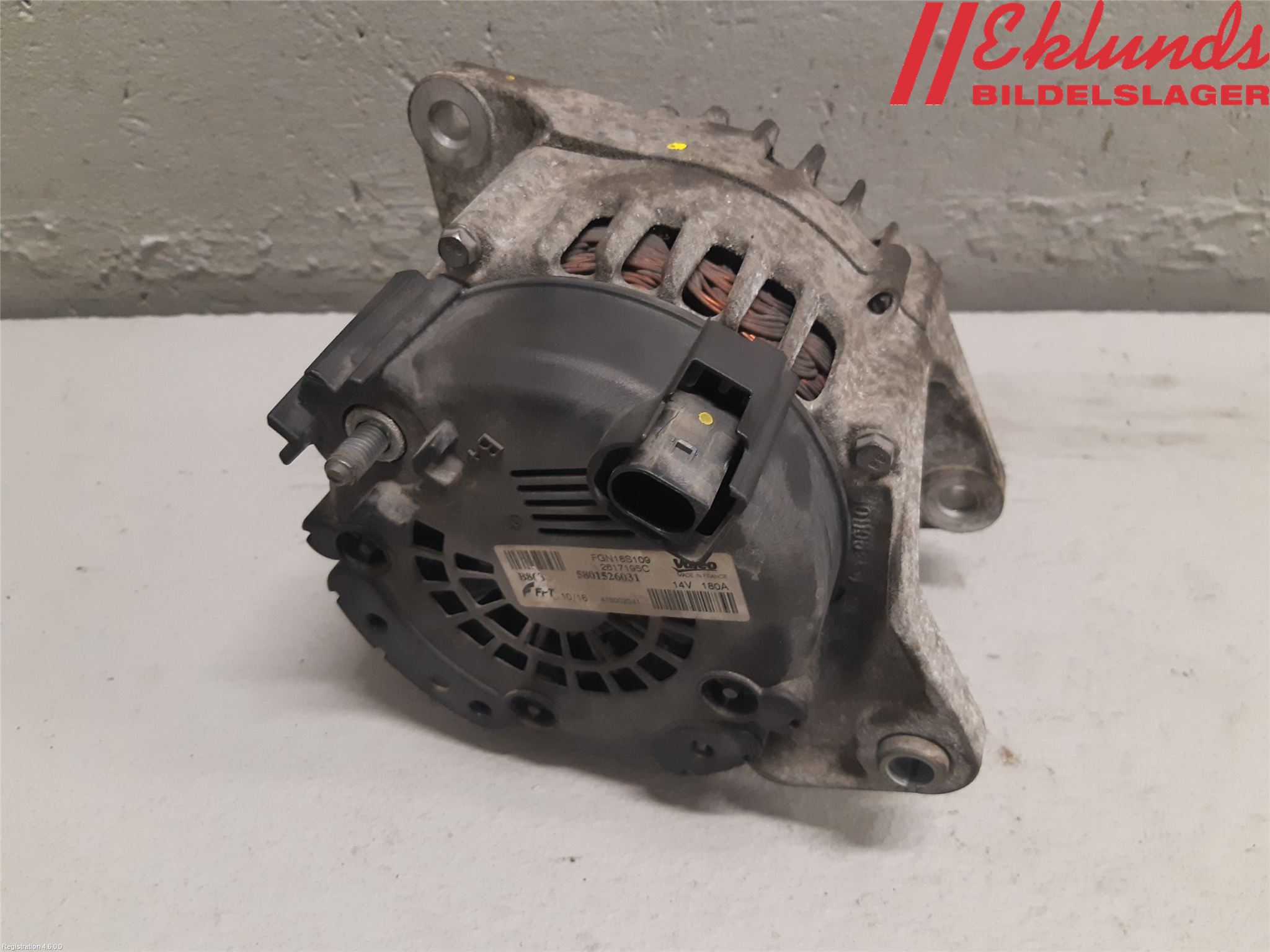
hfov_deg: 67.3
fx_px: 954
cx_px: 635
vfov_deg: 53.1
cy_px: 476
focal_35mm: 26
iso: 200
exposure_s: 1/50
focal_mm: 3.93
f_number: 1.7
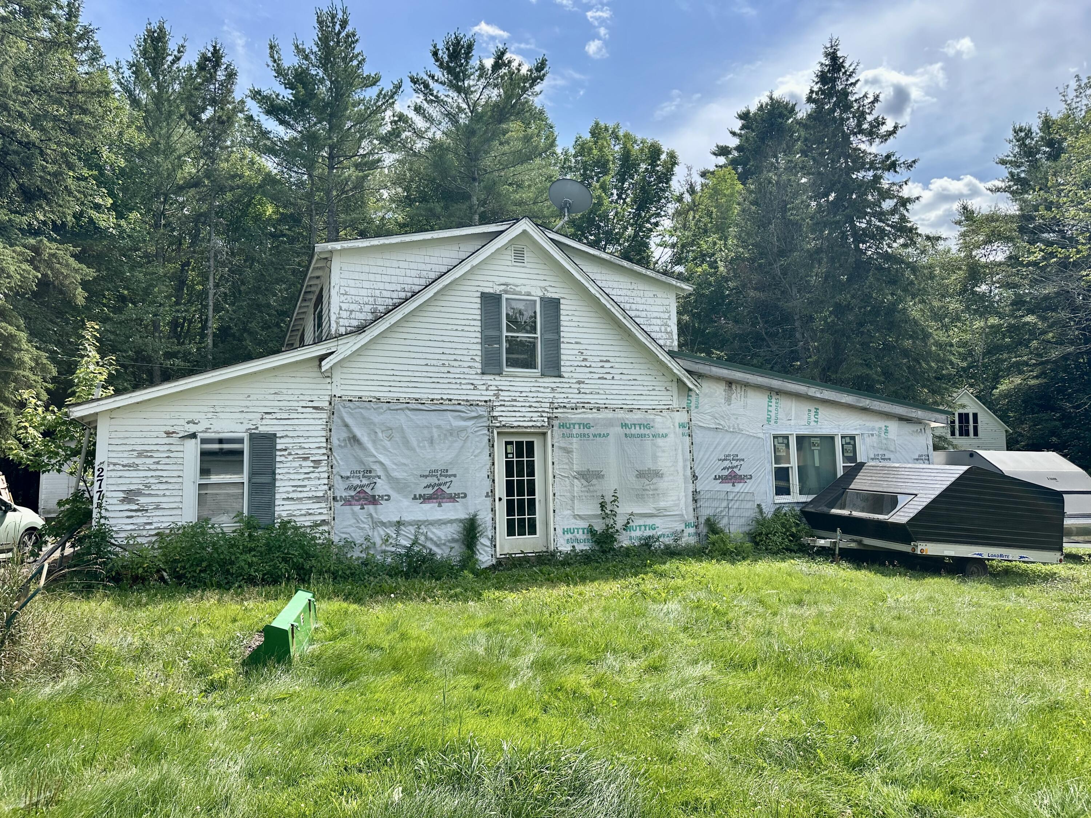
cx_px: 546
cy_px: 409
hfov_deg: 71.6
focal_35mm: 24
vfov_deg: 56.8
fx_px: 756
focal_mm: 6.86
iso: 80
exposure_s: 1/2882
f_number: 1.78
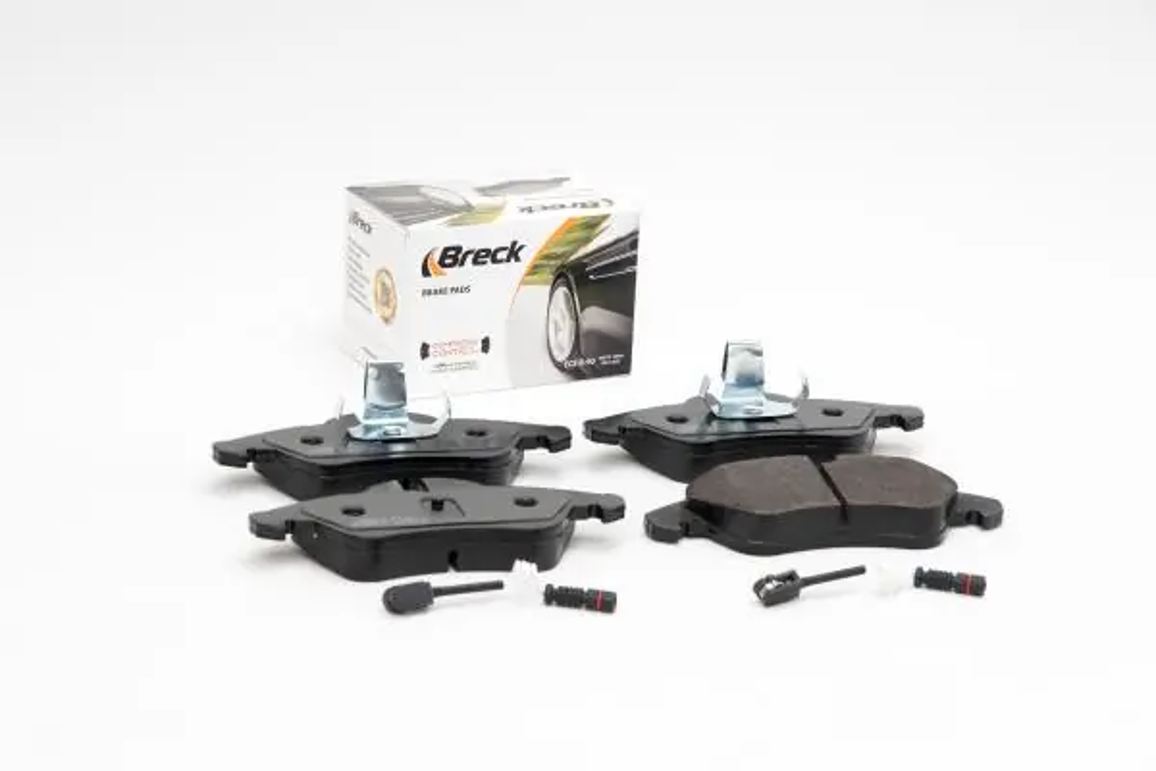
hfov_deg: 22.6
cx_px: 578
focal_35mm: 90
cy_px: 386
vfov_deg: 15.2
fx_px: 2890
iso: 100
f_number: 11
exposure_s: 1/200
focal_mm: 60
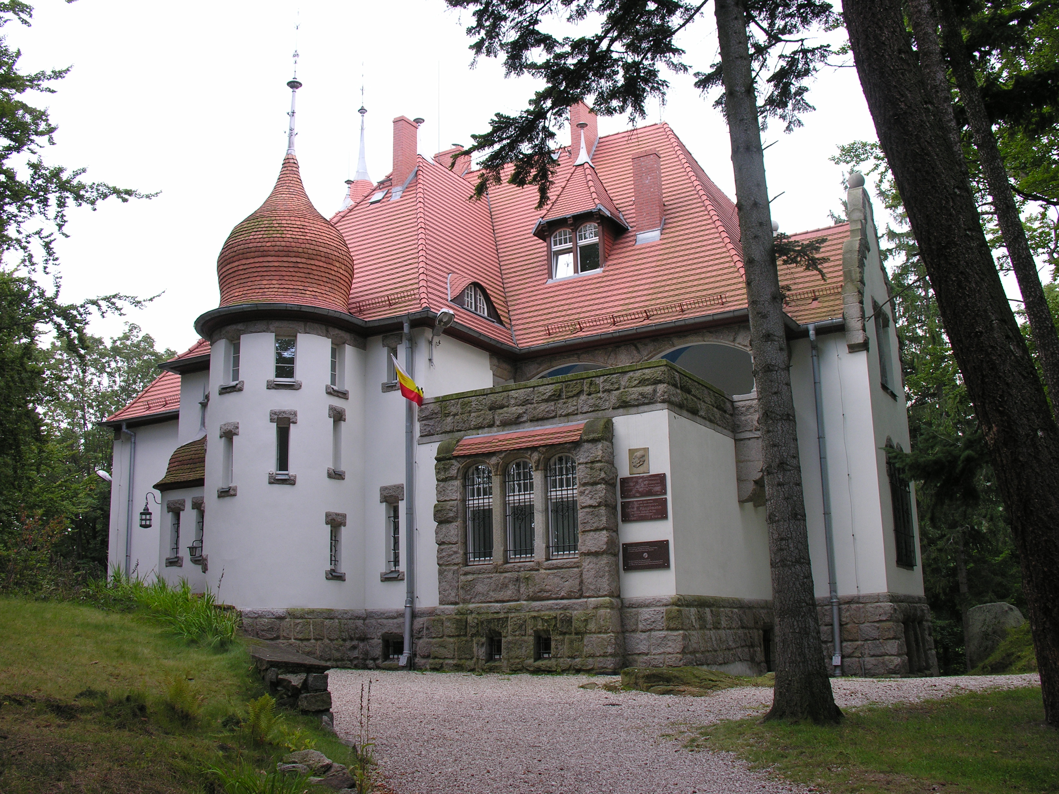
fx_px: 1071
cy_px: 397
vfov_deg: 40.7
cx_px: 530
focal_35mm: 35
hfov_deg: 52.6
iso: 71
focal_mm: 8.9
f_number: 4
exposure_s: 1/68
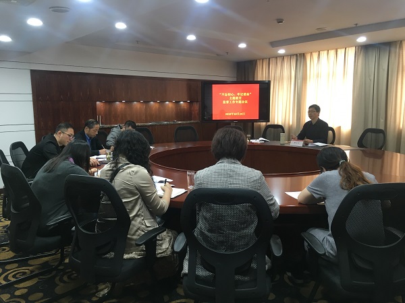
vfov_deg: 48.2
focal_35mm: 29
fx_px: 339
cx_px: 202
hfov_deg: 61.7
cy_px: 152
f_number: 2.2
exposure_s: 1/33
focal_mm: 4.15
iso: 100
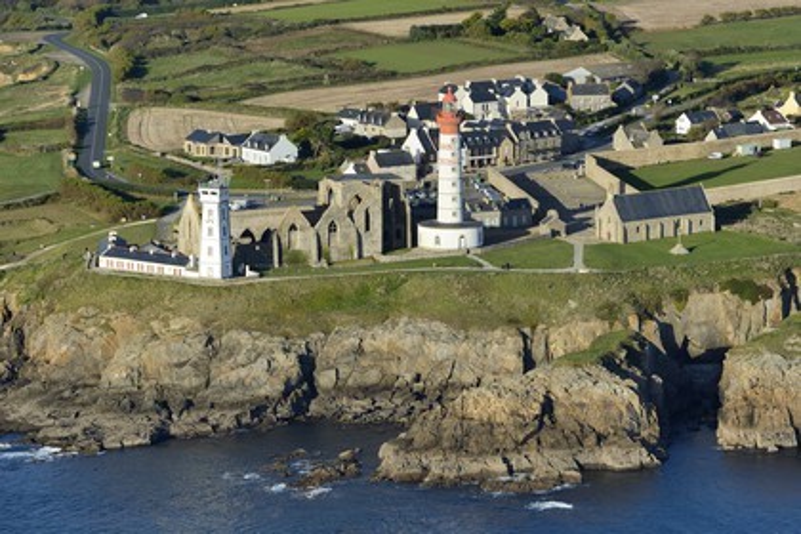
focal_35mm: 170
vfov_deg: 8.1
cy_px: 267
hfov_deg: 12.1
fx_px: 3782
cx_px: 400
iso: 800
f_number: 10
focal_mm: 170
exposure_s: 1/1250
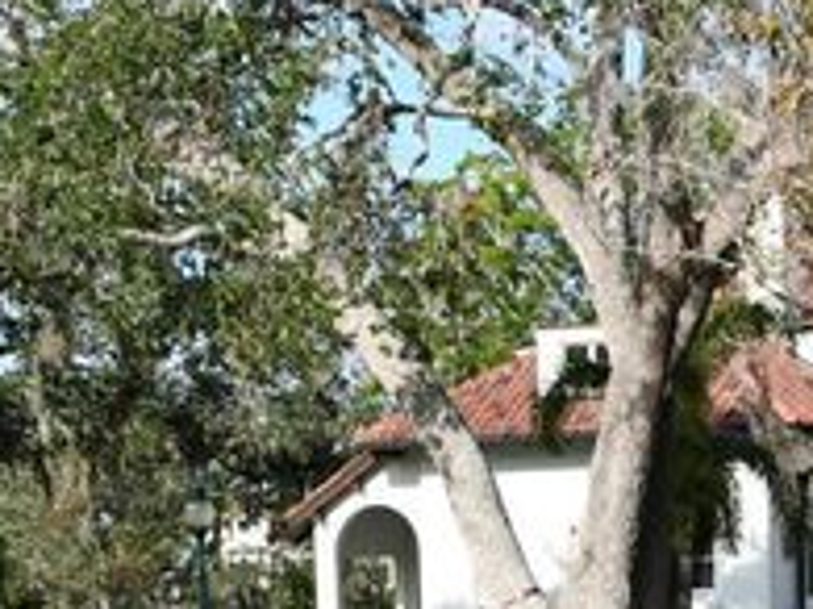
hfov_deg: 14.7
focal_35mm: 133
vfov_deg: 10.9
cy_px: 809
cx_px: 713
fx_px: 3122
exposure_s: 1/250
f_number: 8
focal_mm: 21
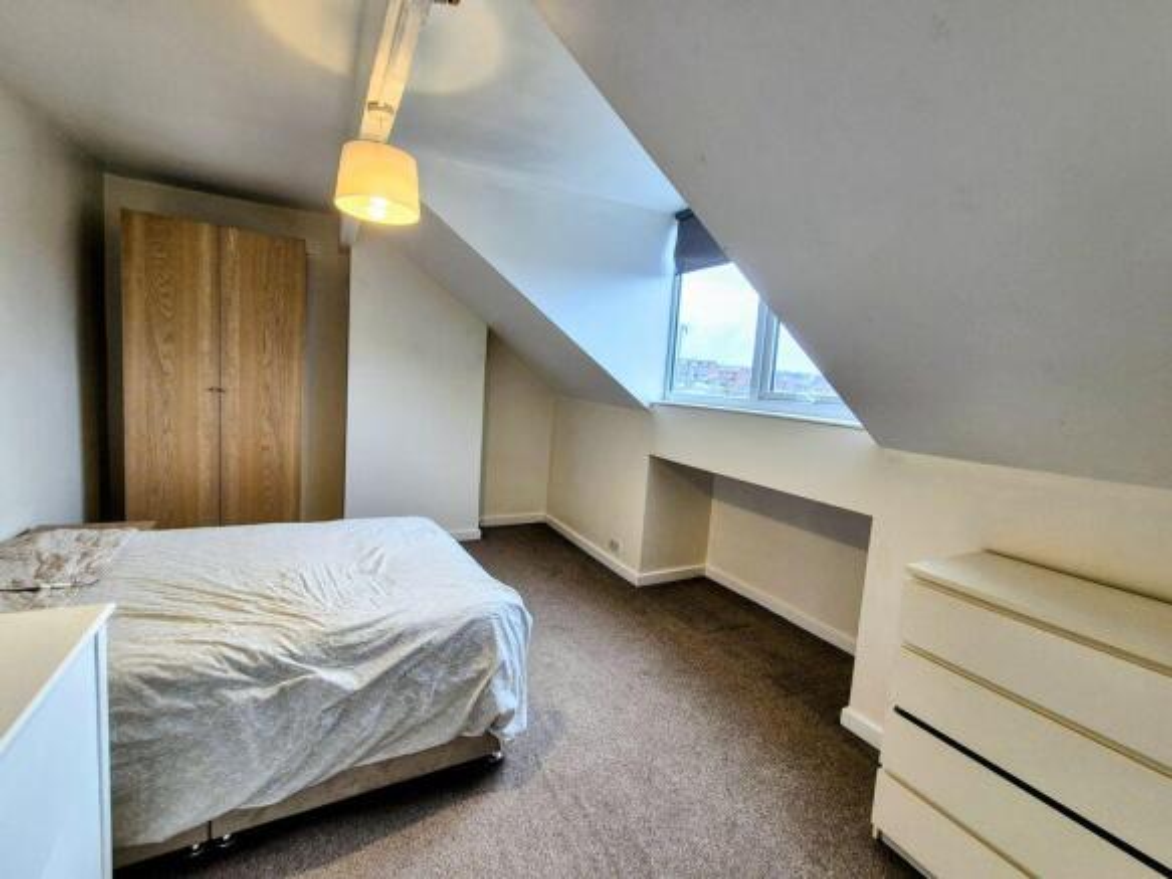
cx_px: 586
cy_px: 440
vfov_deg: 89.9
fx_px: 440
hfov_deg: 106.2
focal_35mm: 13
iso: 64
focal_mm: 2.2
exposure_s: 1/50
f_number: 2.2
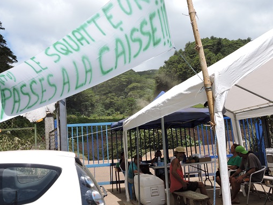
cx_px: 124
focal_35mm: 44
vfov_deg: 32.9
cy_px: 97
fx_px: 347
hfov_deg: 42.9
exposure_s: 1/1000
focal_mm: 6.3
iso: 100
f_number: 3.8
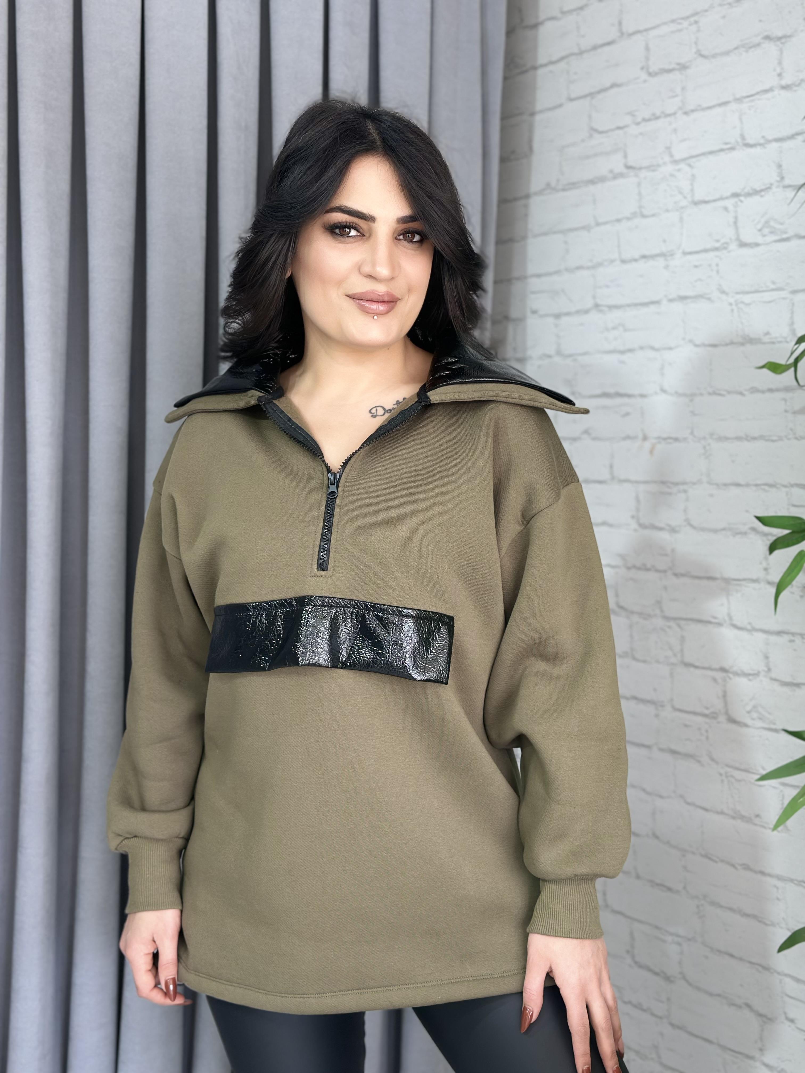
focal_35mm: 48
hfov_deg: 30.3
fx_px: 1488
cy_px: 536
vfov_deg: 39.7
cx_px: 402
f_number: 1.78
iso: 80
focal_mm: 6.86
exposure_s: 1/141
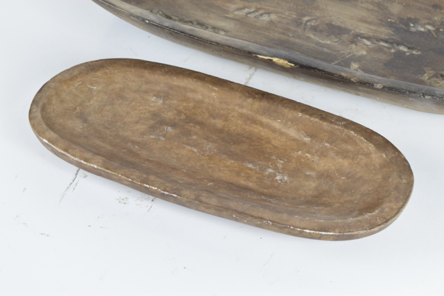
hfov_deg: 28.1
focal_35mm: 72
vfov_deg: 18.9
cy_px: 148
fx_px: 888
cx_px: 222
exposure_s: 1/125
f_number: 8
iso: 800
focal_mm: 48
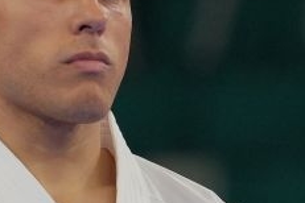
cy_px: 327
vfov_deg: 0.9
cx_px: 463
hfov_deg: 1.3
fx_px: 13207
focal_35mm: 1559
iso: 400
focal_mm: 200
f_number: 2.8
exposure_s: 1/1000
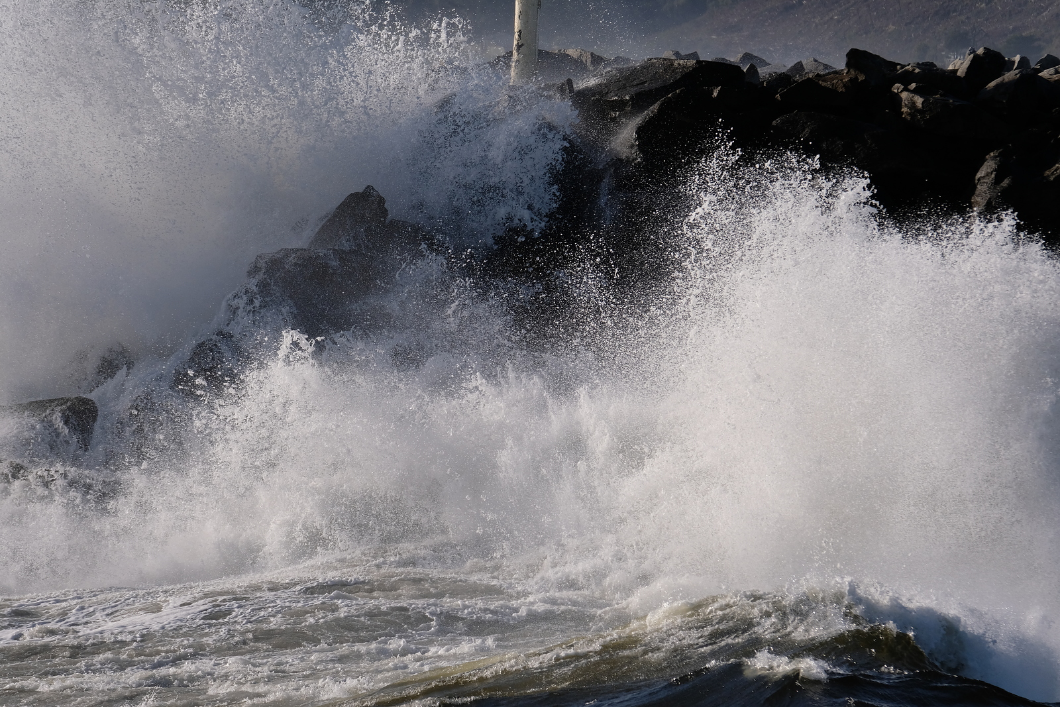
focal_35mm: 387
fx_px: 11395
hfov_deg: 5.3
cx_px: 530
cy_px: 354
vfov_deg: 3.6
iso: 500
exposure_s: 1/4000
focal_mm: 258
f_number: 6.3
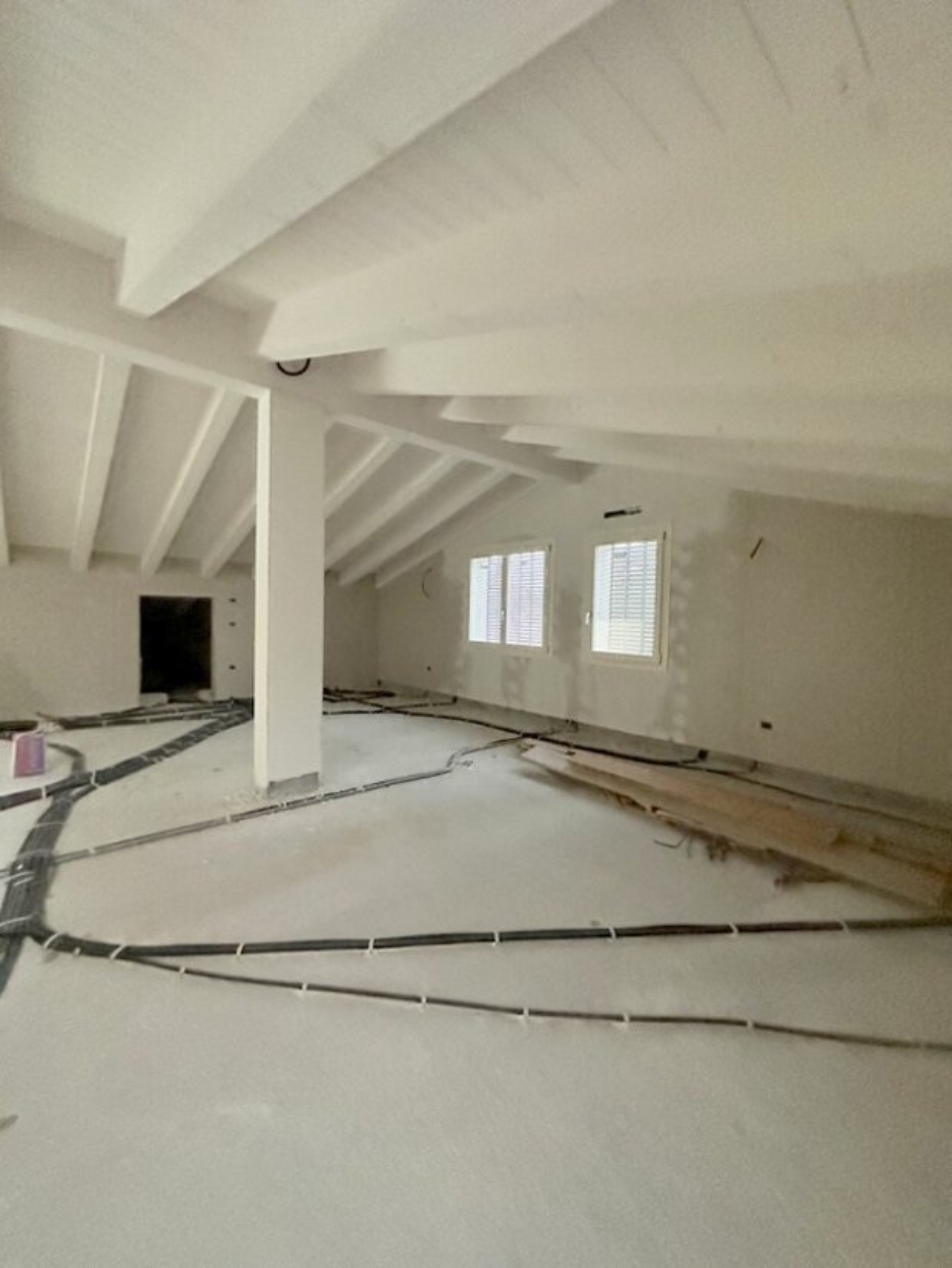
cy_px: 634
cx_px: 476
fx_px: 513
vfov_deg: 102.0
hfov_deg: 85.7
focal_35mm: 14
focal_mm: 2.22
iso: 1600
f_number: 2.2
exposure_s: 1/30
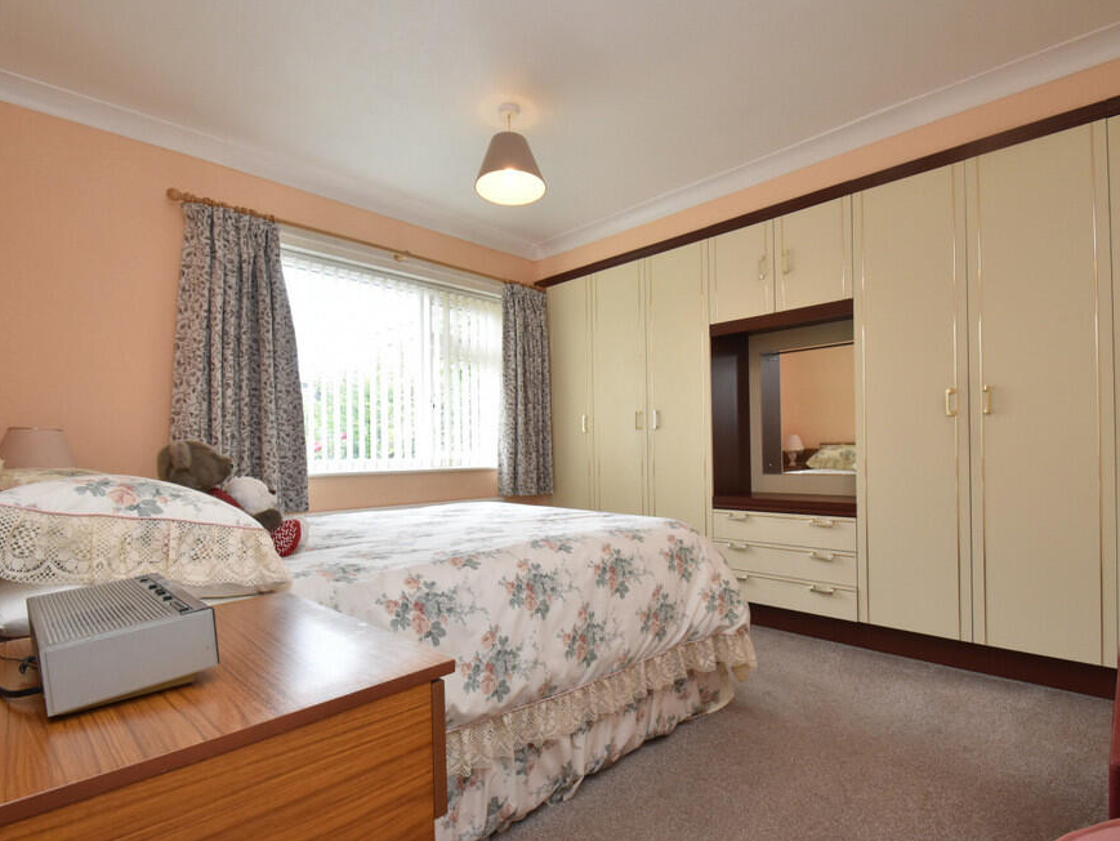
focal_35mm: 17
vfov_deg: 74.7
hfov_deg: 90.8
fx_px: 550
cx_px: 604
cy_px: 421
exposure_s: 1/60
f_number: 10
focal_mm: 10
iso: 1000
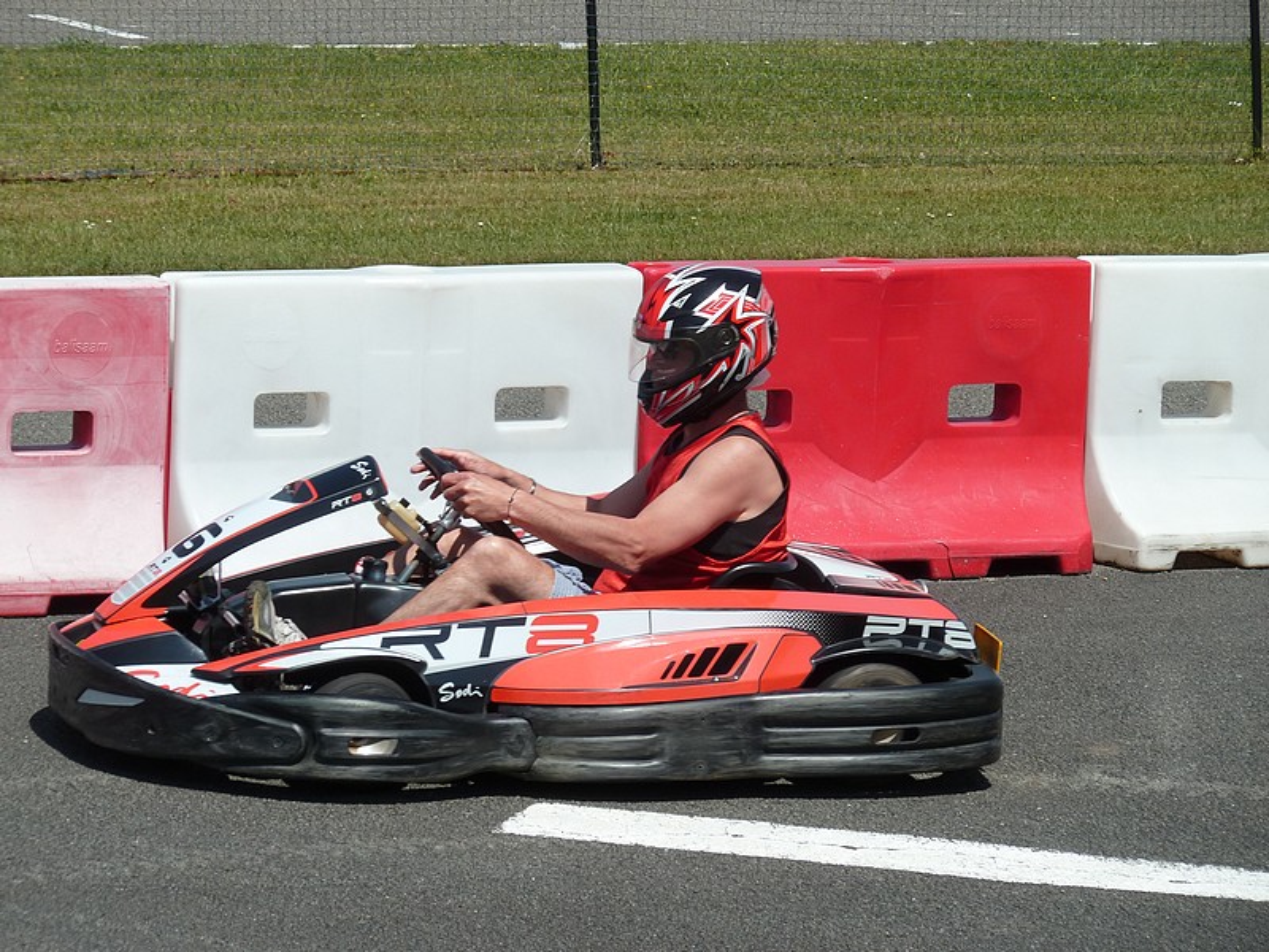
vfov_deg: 7.6
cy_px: 476
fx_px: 7185
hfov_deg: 10.1
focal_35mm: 196
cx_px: 634
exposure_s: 1/400
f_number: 5.6
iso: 80
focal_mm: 32.1
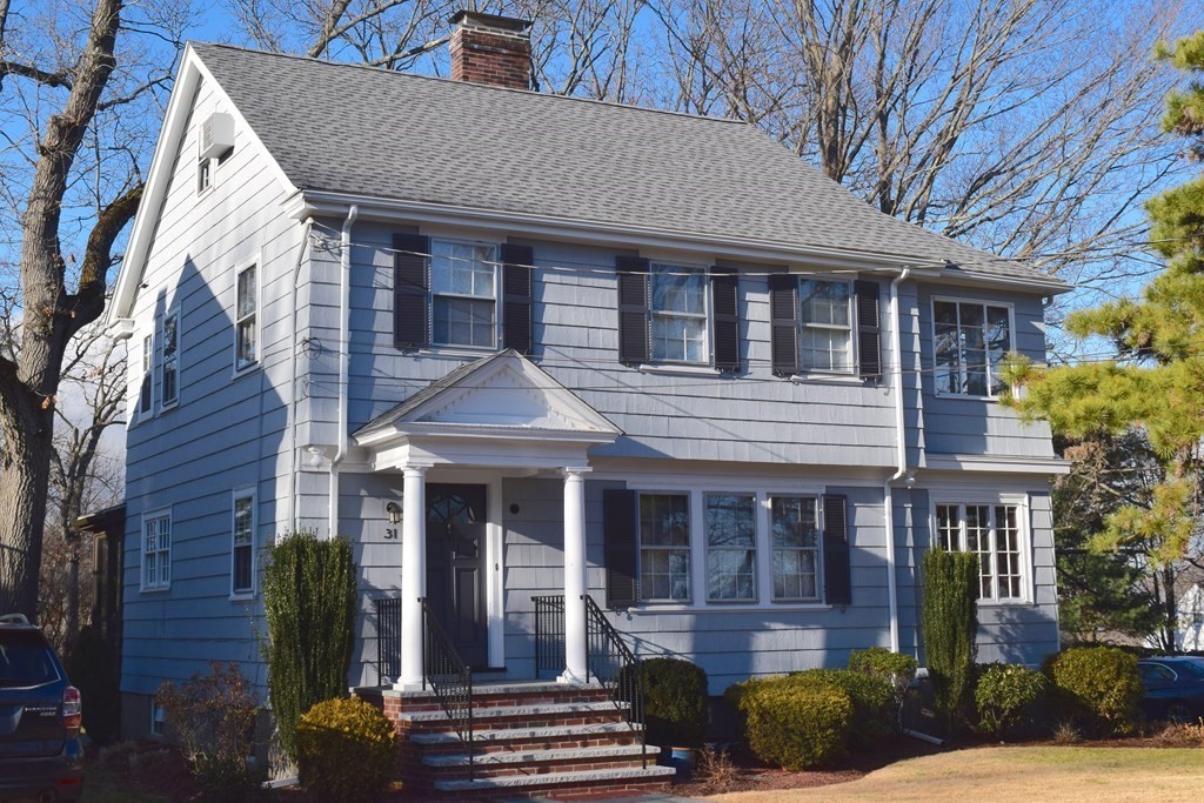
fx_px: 1706
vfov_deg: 26.5
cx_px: 602
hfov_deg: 38.9
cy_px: 402
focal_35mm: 51
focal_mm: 34
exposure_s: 1/500
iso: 360
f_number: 11
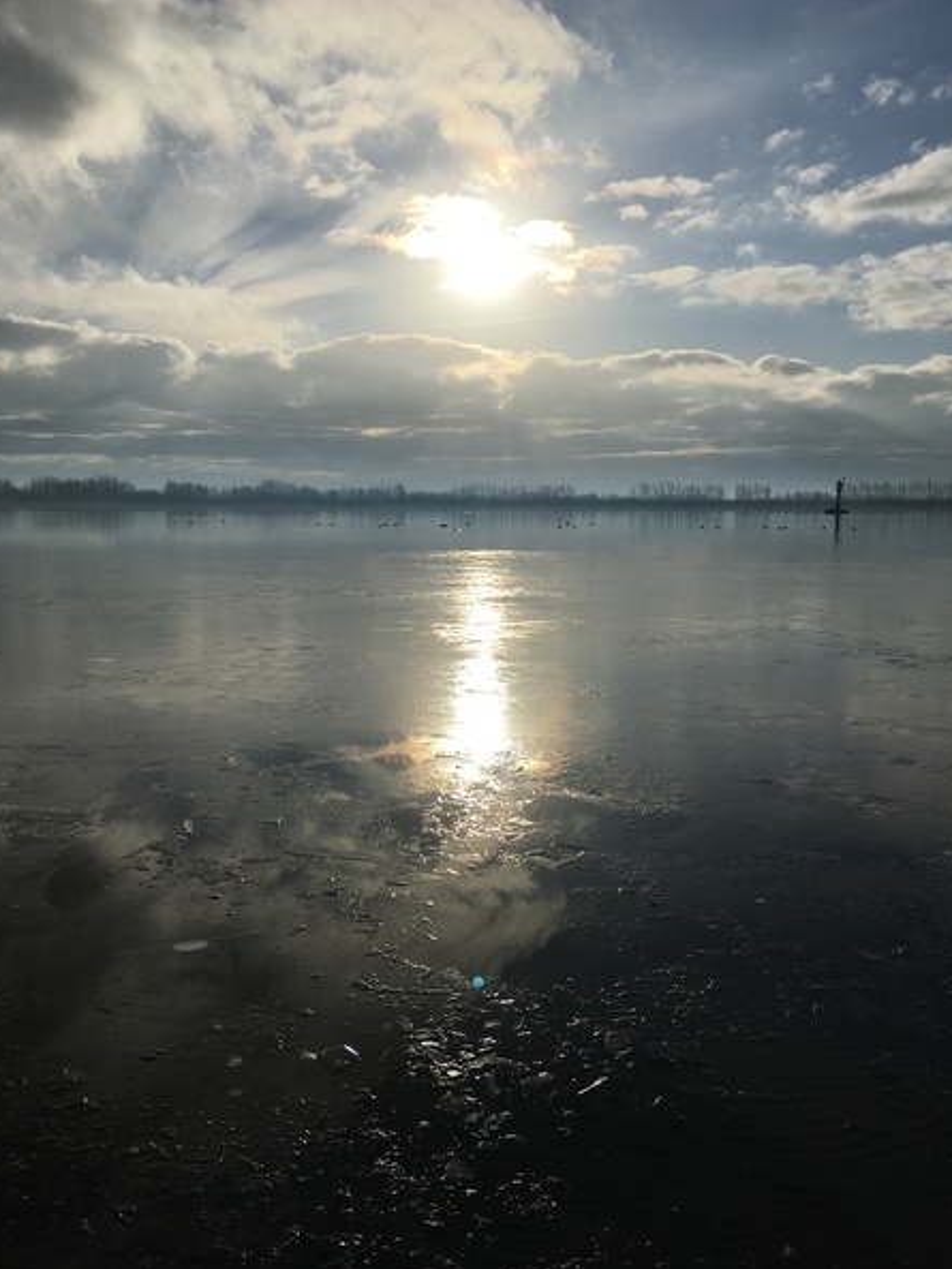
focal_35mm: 30
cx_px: 477
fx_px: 1100
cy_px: 620
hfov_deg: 46.8
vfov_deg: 59.9
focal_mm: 4.15
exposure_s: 1/12821
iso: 25
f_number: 2.2
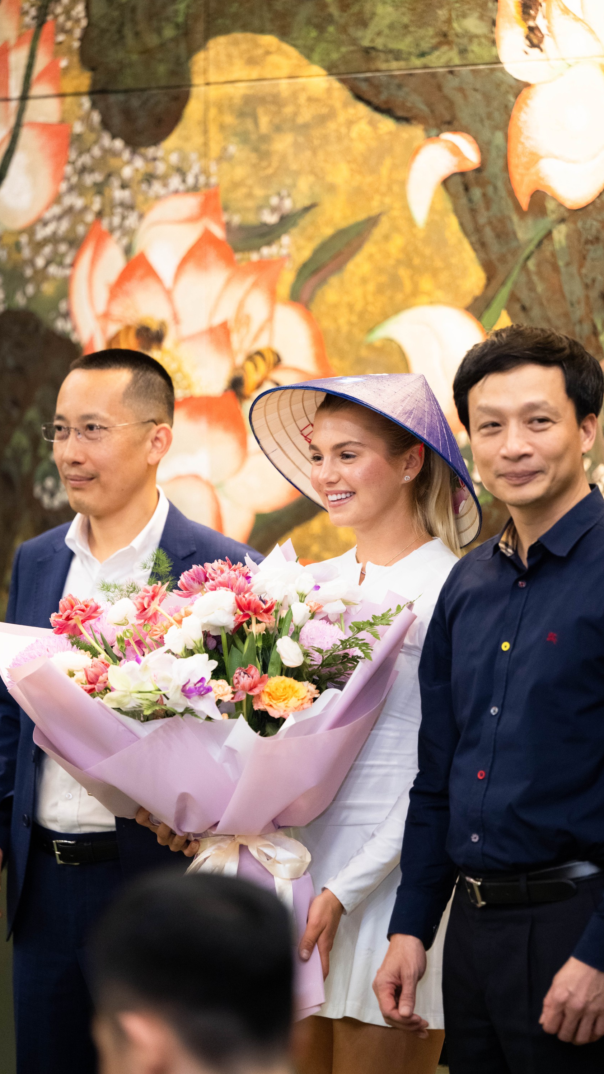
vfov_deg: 12.8
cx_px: 317
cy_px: 537
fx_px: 4785
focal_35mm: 168
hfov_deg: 7.2
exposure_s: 1/200
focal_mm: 160
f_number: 2.8
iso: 3200
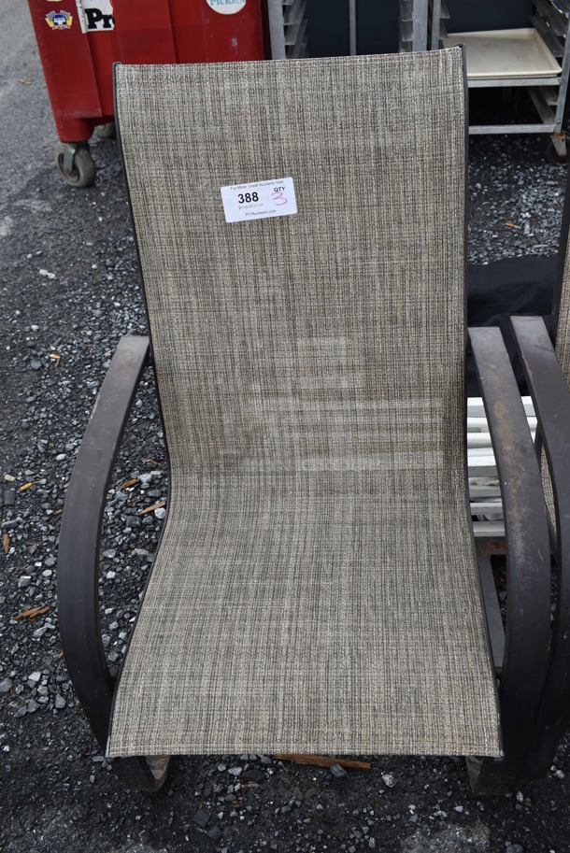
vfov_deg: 55.1
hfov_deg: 38.4
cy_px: 426
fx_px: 818
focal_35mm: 34
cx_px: 285
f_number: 6.3
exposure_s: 1/250
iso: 200
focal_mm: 23
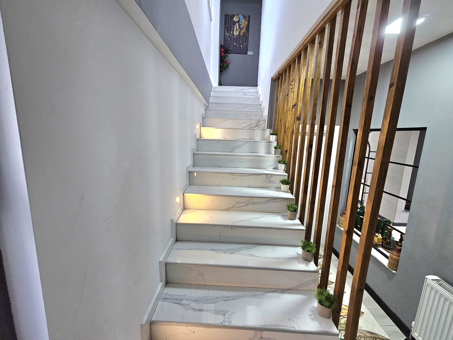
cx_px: 226
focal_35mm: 13
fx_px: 170
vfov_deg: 89.9
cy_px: 170
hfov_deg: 106.2
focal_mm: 2.2
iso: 400
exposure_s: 1/50.3
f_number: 2.2
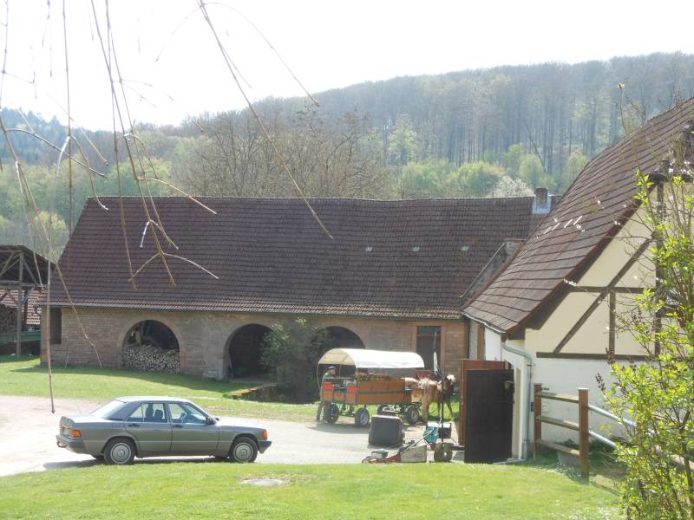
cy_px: 260
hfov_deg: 33.8
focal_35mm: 57
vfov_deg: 25.7
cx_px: 347
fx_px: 1143
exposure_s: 1/200
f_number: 4.1
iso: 80
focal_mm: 10.2
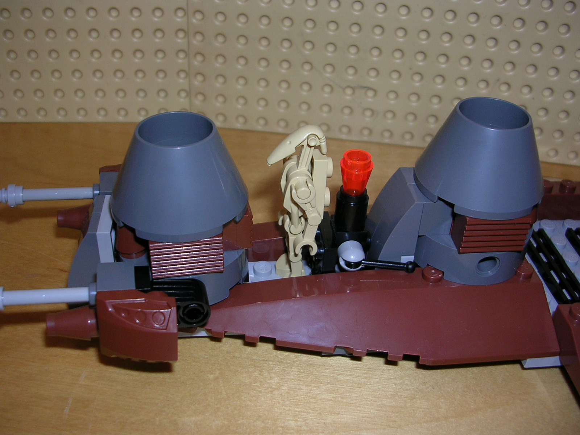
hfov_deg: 49.0
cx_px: 290
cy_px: 218
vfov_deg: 37.7
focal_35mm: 38
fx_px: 637
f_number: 2.8
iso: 50
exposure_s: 1/60.1
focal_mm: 5.8
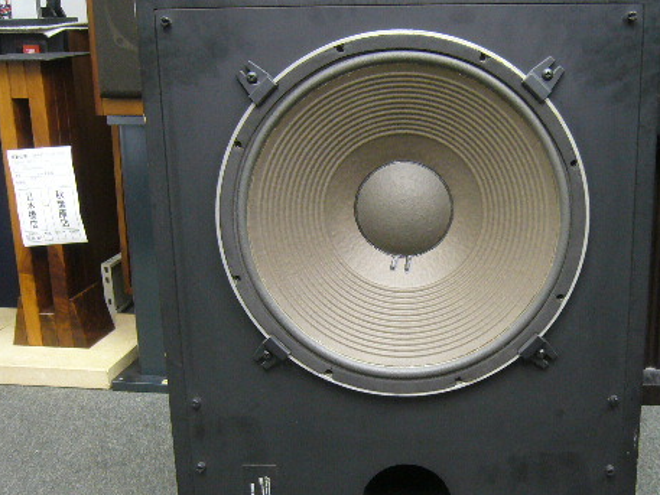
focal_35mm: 49
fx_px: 934
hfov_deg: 38.6
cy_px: 289
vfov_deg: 29.6
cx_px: 413
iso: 200
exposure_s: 1/8
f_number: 2.8
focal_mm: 5.8
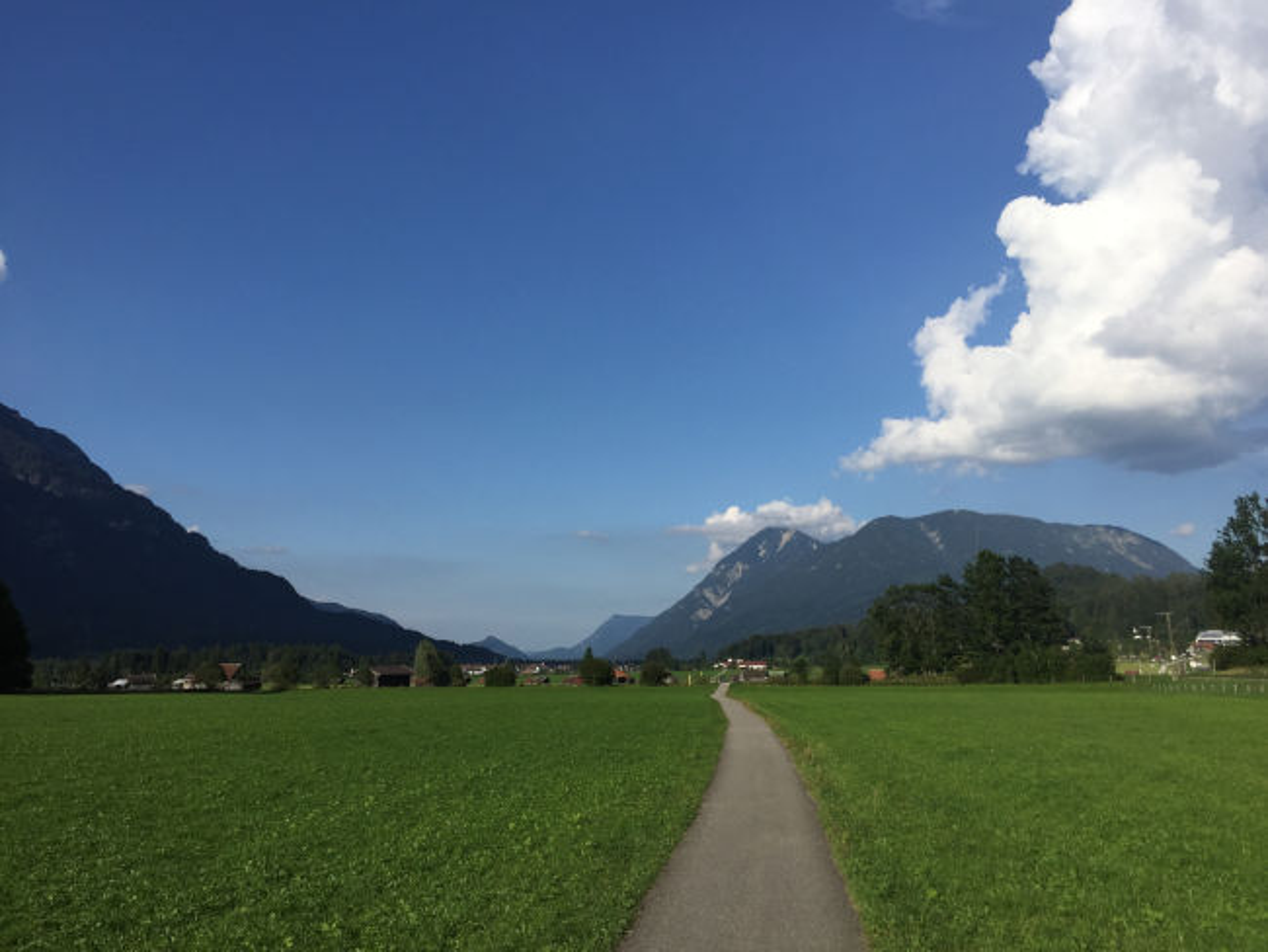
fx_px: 1063
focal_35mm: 29
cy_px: 476
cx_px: 634
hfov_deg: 61.6
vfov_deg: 48.3
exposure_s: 1/2825
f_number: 2.2
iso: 32
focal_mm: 4.15
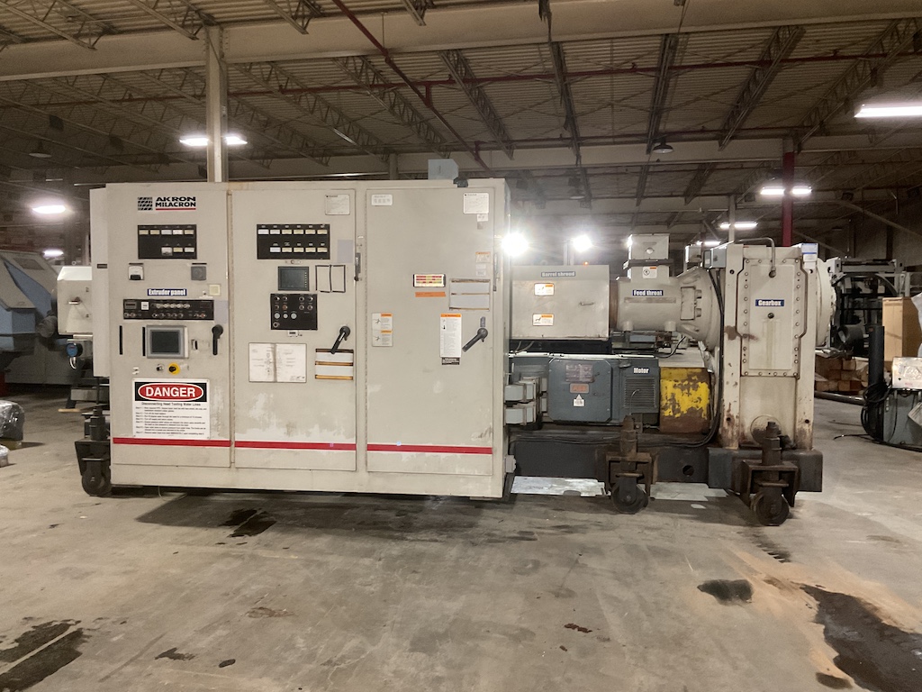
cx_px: 461
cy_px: 346
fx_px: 772
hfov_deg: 61.7
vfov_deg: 48.2
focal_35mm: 29
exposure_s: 1/30
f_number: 1.8
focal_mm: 3
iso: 320
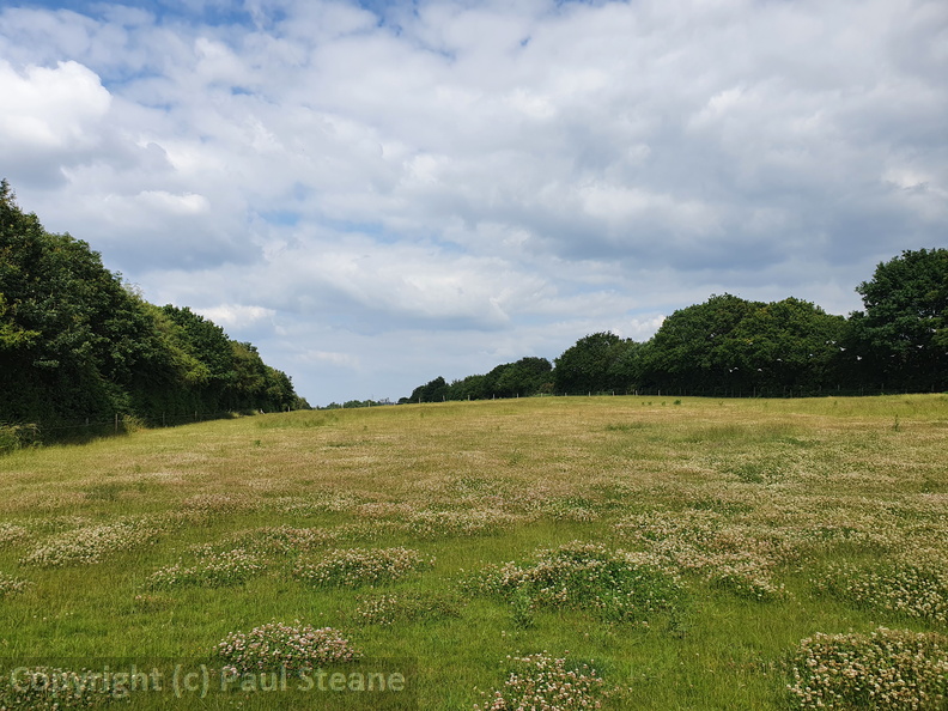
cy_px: 356
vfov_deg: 53.1
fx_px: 712
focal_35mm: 26
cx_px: 474
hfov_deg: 67.3
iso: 50
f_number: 2.4
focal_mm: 4.32
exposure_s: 1/1852
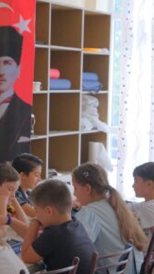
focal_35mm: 122
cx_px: -62
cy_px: 147
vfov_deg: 17.6
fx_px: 886
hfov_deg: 9.7
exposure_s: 1/800
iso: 5000
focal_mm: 44.1
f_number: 3.2
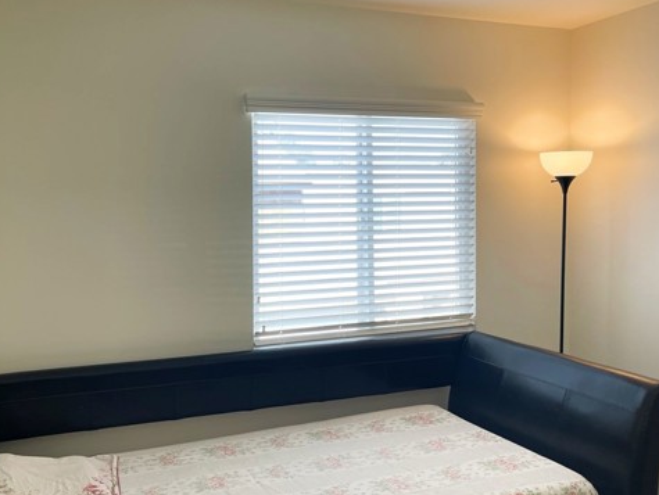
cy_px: 233
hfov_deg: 52.3
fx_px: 667
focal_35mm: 35
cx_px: 272
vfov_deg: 40.7
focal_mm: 5.1
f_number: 1.6
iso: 32
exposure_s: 1/142
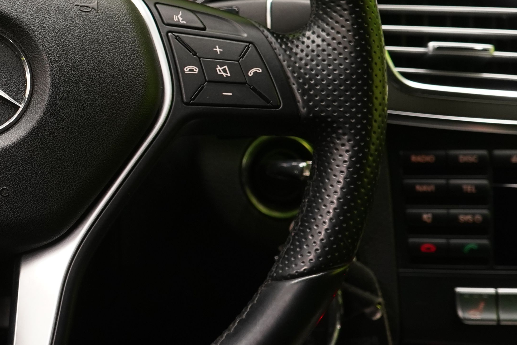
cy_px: 85
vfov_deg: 15.0
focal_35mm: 91
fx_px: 1307
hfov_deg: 21.4
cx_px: -23
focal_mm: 33
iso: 1250
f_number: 5.6
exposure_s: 1/25
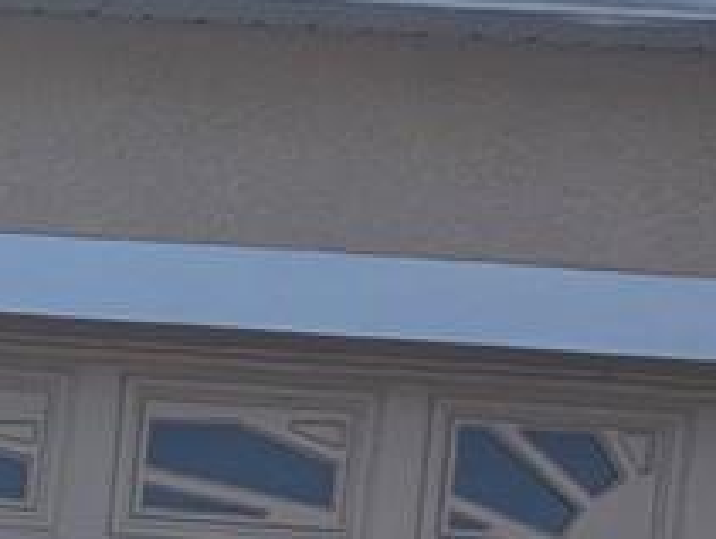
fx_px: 3605
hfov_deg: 8.2
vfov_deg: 8.3
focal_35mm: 174
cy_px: 892
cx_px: -1880
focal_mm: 6.3
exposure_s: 1/1022
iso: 10
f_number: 1.7
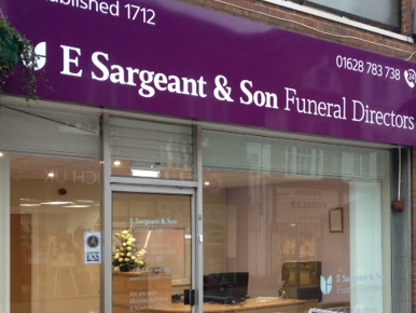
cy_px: 226
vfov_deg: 25.0
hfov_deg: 33.1
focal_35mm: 58
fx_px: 697
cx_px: 258
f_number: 2.4
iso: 80
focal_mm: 4.28
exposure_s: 1/20
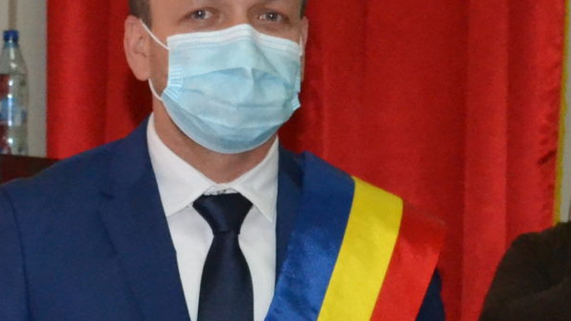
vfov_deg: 6.0
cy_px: 535
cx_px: 140
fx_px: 2999
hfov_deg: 10.9
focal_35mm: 198
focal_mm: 30
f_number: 4.5
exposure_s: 1/60
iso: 3200
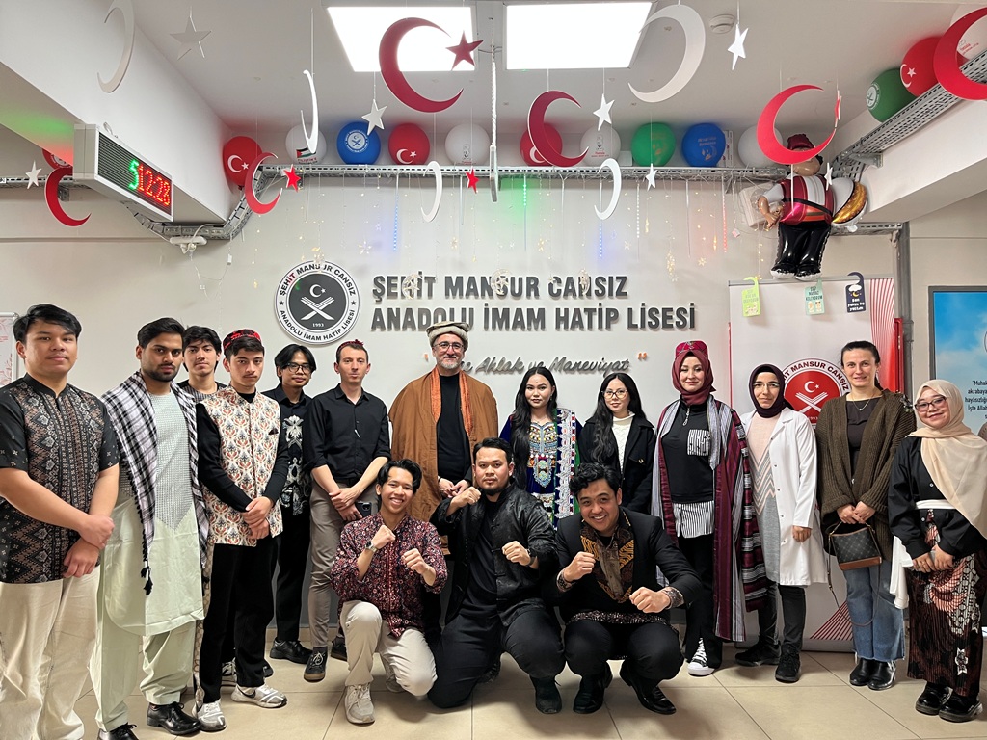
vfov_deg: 53.1
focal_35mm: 26
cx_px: 494
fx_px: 741
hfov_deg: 67.3
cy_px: 370
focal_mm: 5.1
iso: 64
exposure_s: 1/50
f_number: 1.6
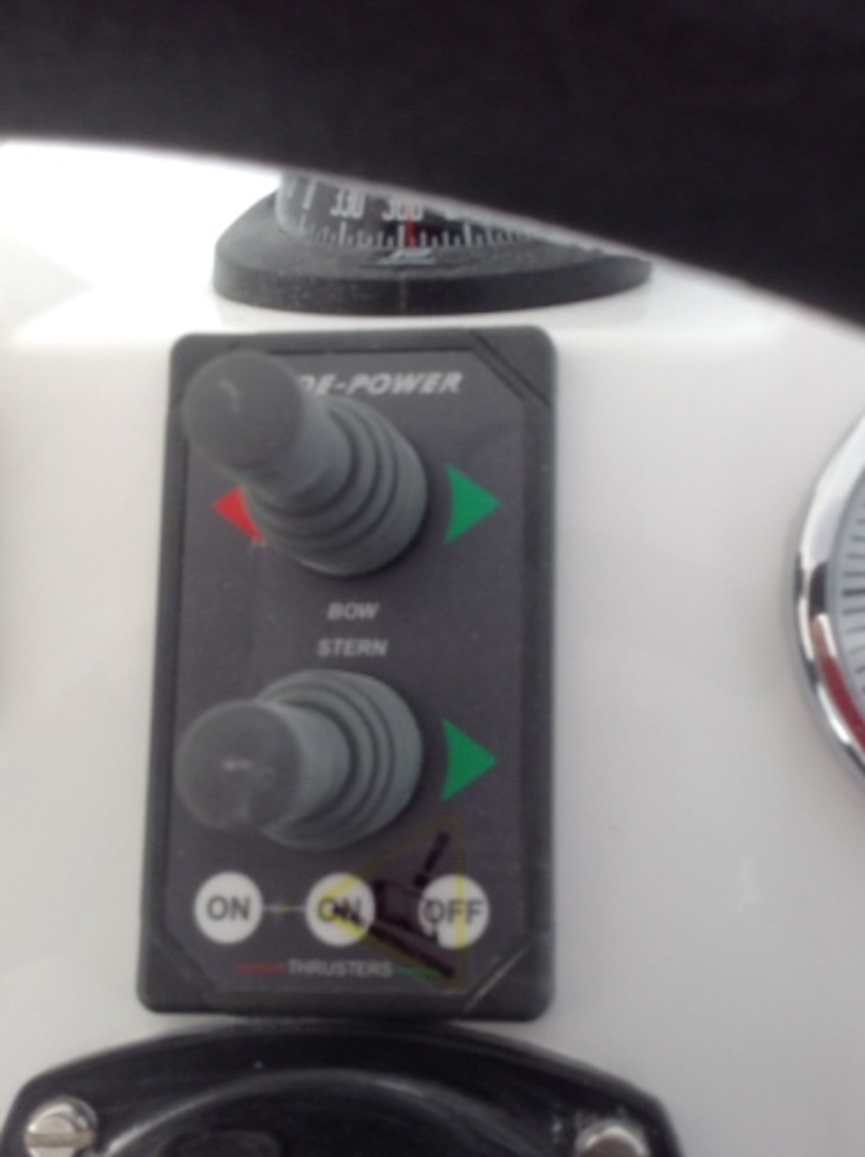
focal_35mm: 42
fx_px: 1402
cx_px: 499
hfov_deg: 34.2
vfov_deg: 44.8
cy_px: 538
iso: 32
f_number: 2.4
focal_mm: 3.3
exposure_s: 1/140
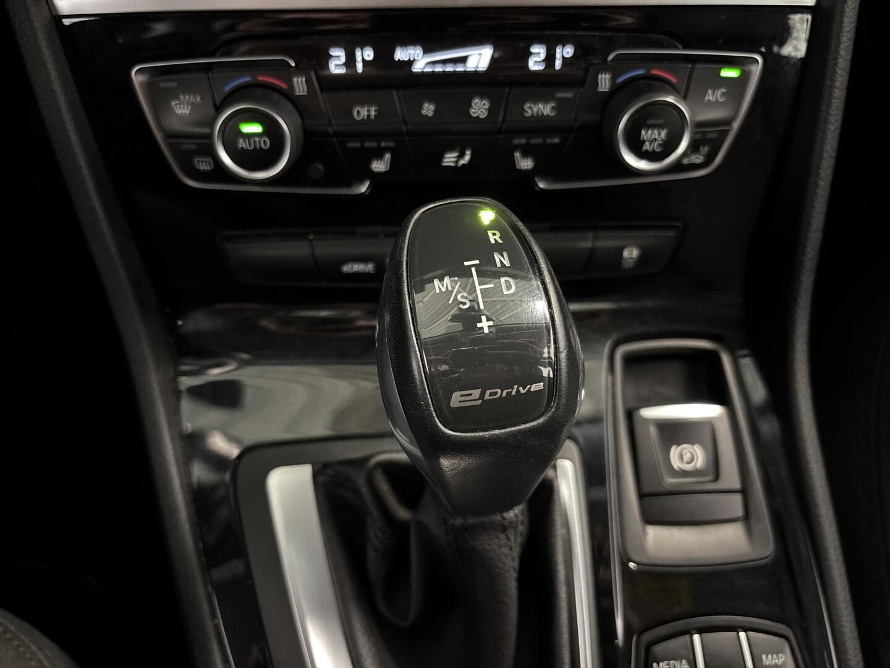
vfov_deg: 53.1
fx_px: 668
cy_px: 334
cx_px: 445
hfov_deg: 67.3
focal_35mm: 26
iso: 1000
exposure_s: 1/23
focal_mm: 5.96
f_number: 1.6
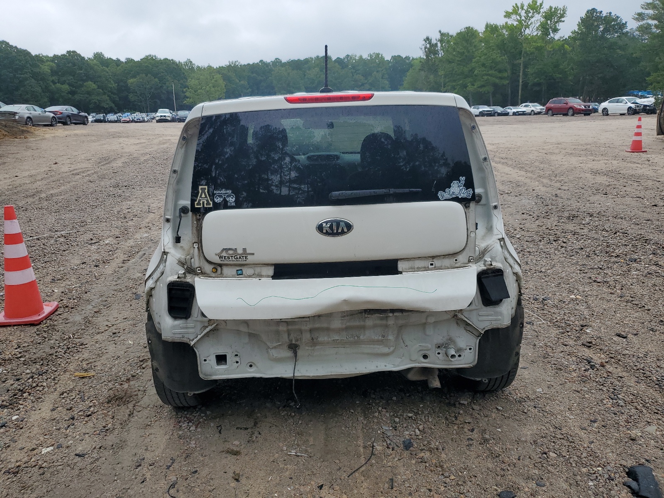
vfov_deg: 53.1
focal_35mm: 26
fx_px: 499
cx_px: 332
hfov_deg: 67.3
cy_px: 249
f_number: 1.5
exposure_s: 1/714
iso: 50
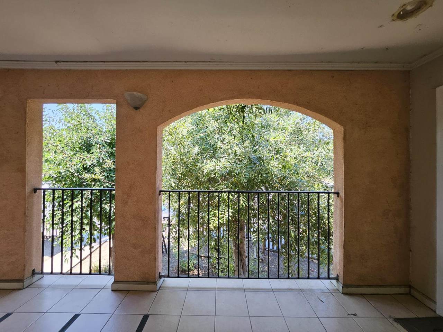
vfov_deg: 89.9
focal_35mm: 13
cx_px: 222
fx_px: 166
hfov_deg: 106.2
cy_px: 166
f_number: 2.2
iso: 50
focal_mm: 1.7
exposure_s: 1/120
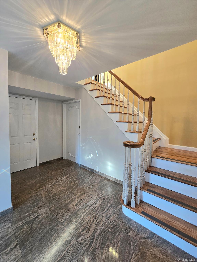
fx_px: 99
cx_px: 98
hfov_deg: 89.9
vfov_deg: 106.2
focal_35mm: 13
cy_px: 131
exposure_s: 1/60.2
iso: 125
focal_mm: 2.2
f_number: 2.2
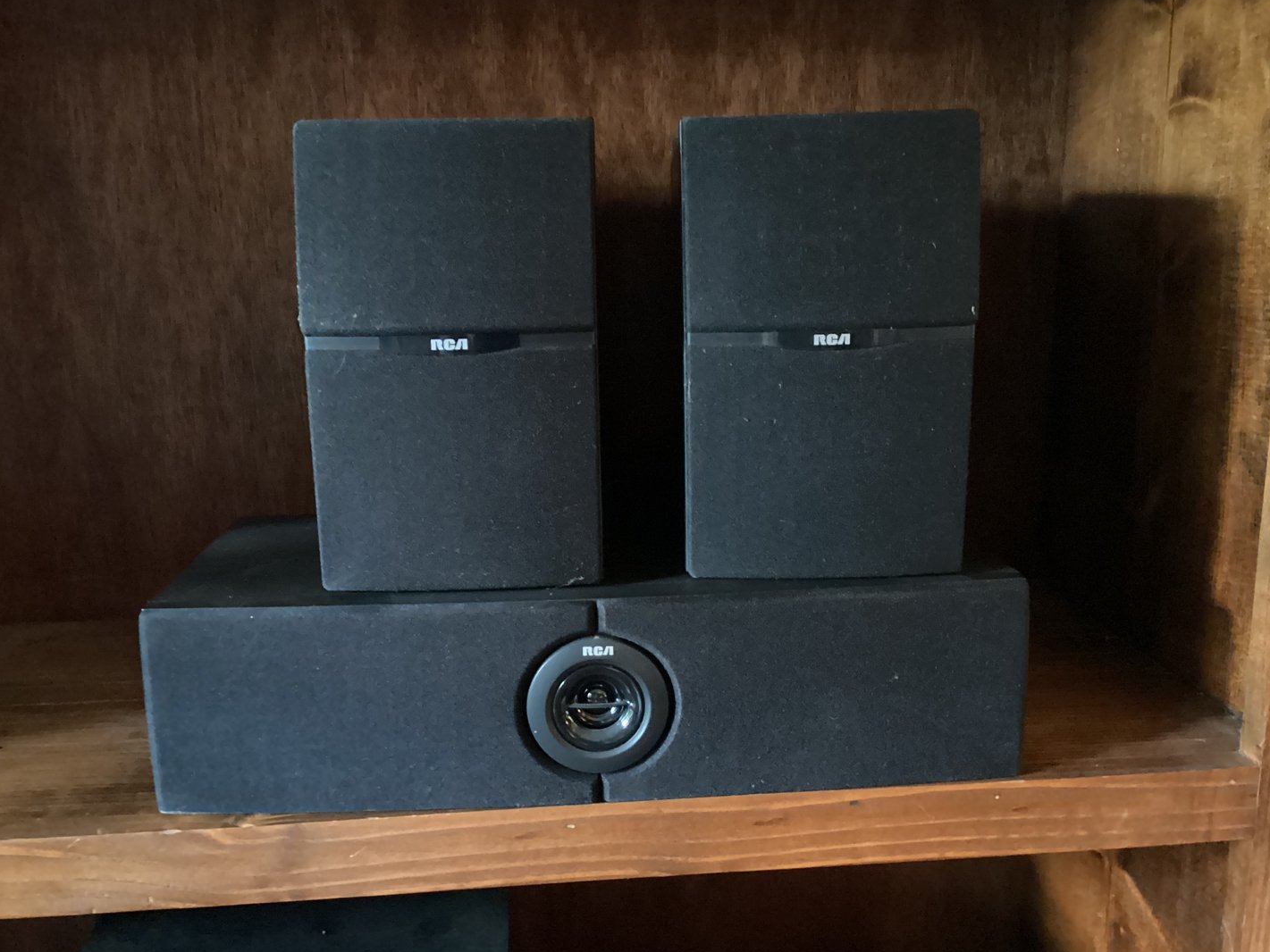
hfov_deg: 55.3
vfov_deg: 43.0
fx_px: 1211
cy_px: 476
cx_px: 631
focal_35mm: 33
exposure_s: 1/15
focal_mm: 3.3
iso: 800
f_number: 2.4
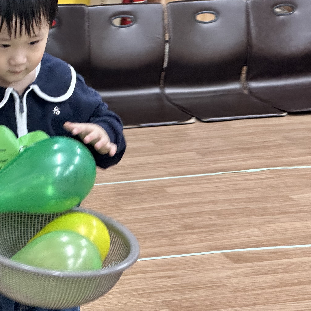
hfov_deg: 12.8
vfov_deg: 12.9
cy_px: 120
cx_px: 32
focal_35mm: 135
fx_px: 1372
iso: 250
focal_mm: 9
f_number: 2.8
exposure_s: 1/40
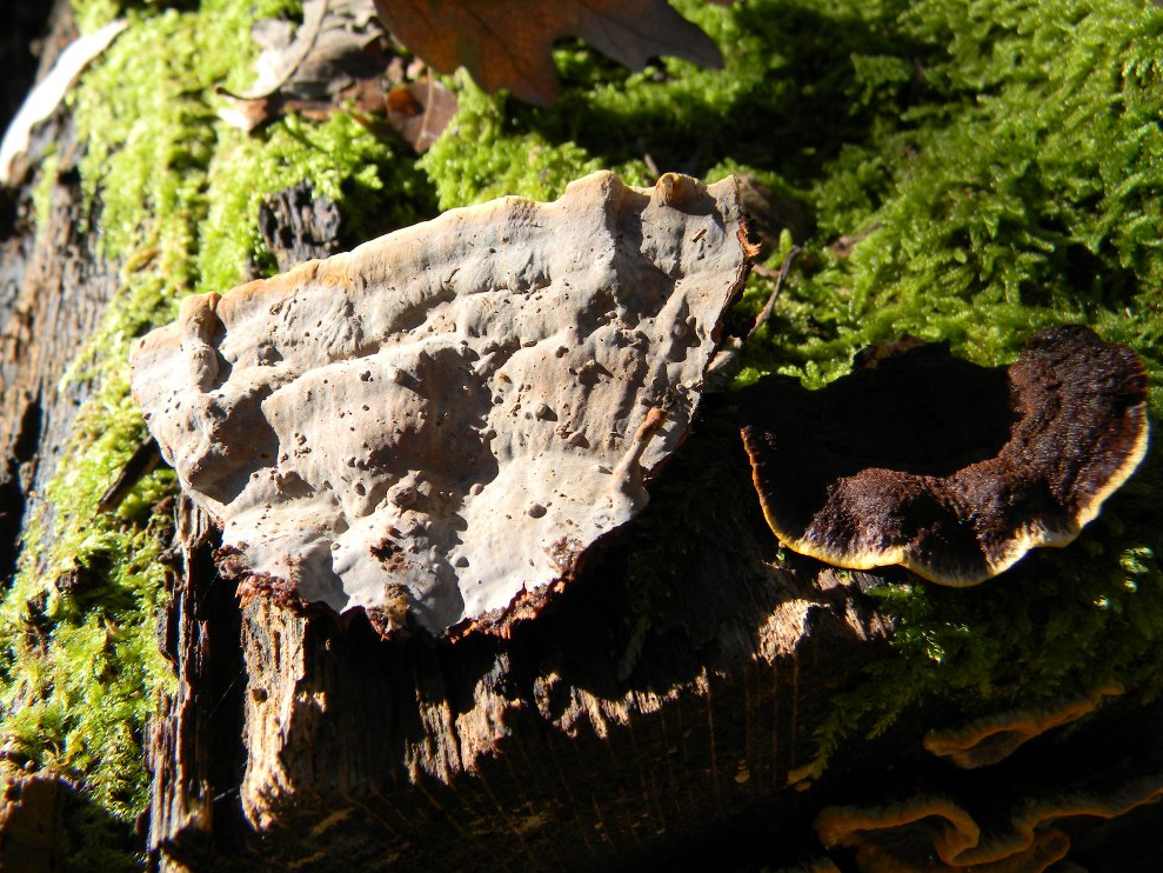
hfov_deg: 61.7
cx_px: 586
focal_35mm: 29
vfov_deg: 48.2
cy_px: 422
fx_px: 974
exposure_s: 1/312
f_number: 3.5
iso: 80
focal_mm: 5
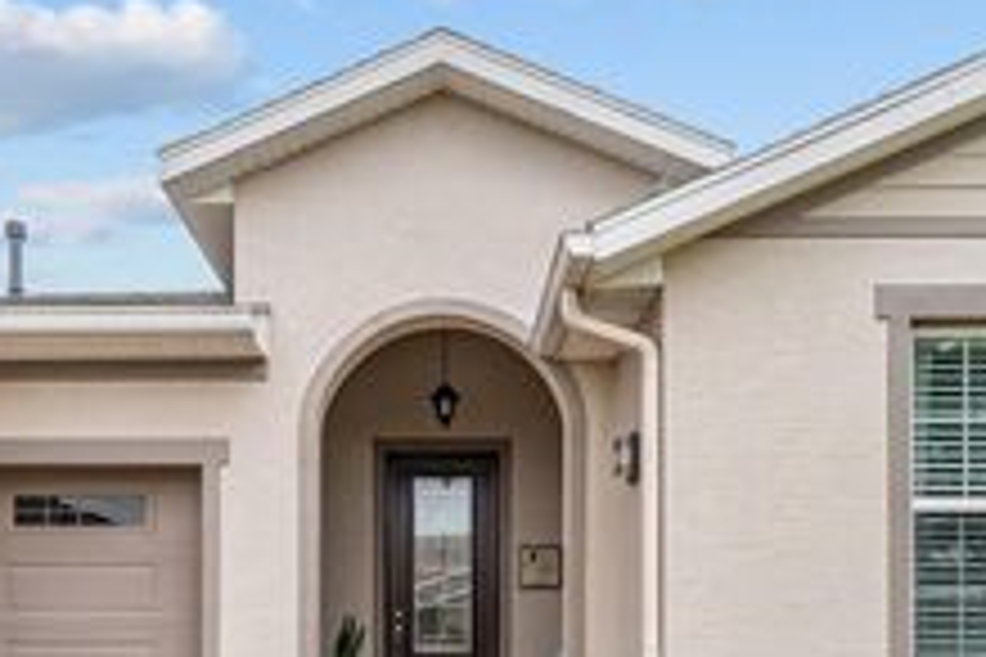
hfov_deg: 58.5
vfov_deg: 37.4
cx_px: 423
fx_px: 876
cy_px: 632
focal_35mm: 32
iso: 400
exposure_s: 1/160
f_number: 7.1
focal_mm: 14
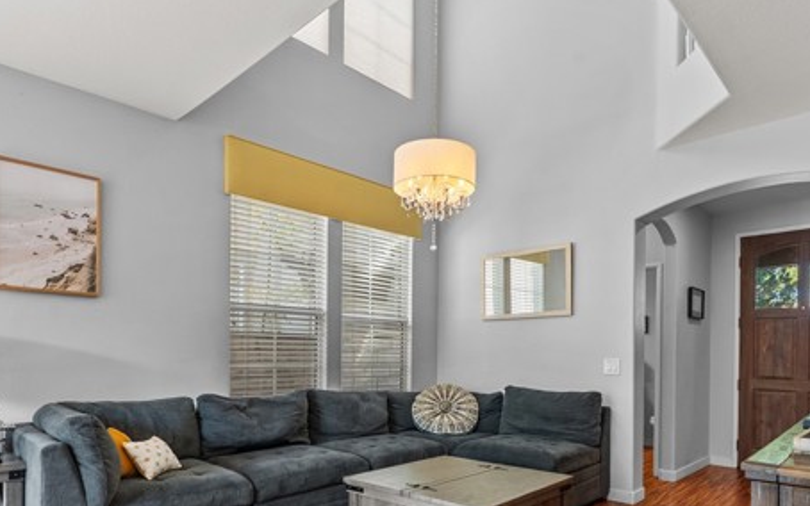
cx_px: 394
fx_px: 508
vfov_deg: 51.5
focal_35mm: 23
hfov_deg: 77.1
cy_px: 359
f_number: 8
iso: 1600
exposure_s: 1/13
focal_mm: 16
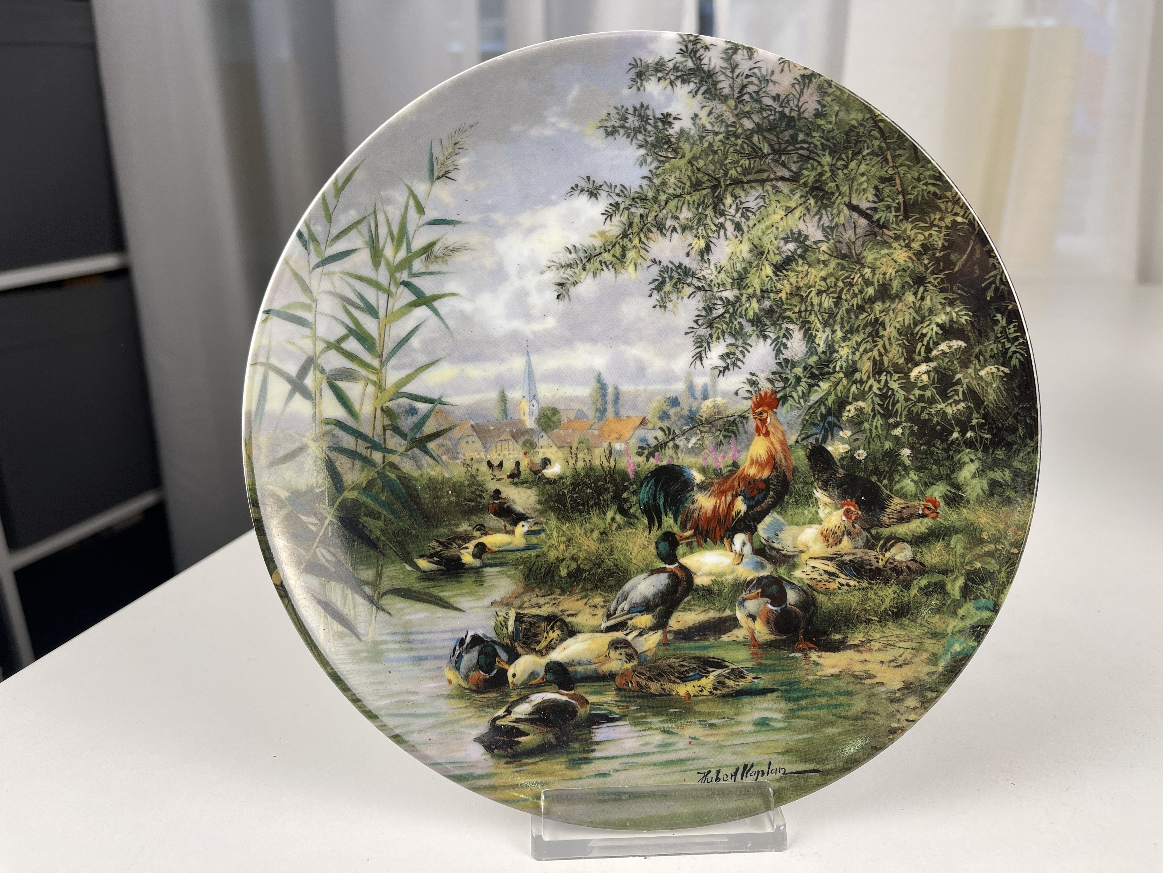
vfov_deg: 54.9
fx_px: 840
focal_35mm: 25
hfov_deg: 69.4
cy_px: 436
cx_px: 582
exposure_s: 1/100
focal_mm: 5.1
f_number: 1.6
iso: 32
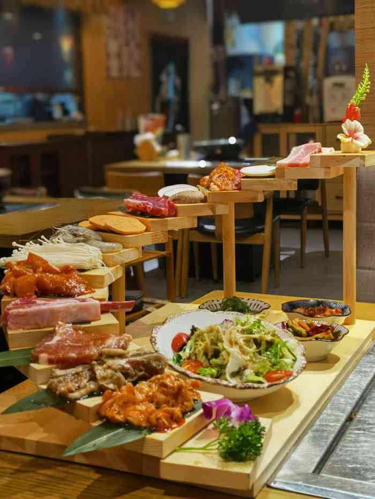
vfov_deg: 35.5
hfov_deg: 27.0
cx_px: 188
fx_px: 780
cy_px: 250
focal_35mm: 54
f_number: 4
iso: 100
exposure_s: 1/100
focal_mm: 6.71
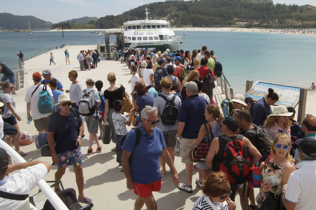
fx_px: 290
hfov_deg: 57.2
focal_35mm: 33
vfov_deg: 39.9
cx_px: 158
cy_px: 105
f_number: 16
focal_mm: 22
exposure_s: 1/640
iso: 800
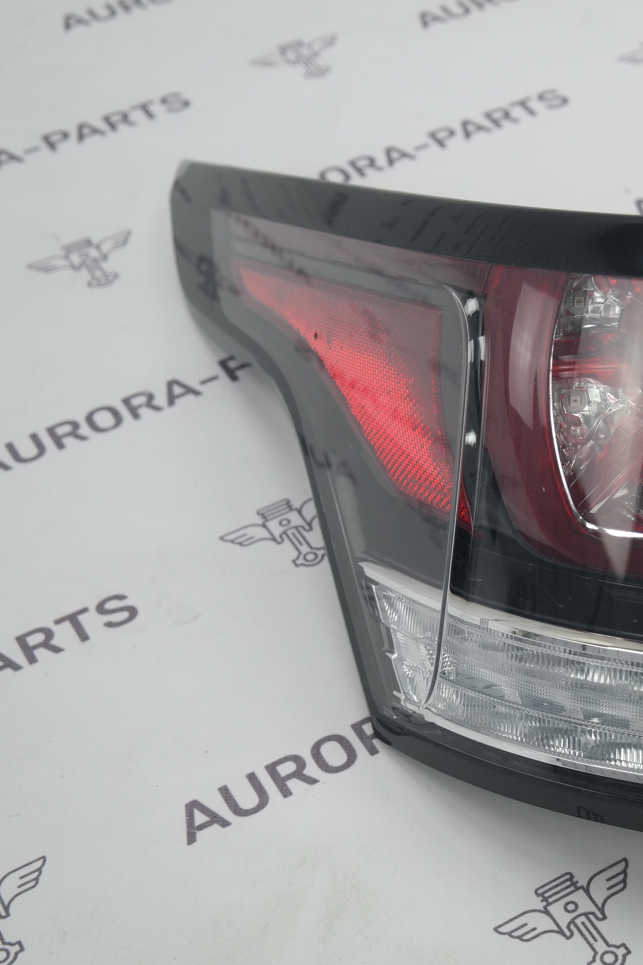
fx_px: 1875
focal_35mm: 70
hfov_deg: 18.9
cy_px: 478
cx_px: 641
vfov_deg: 28.8
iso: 200
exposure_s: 1/80
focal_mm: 30
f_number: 4.5
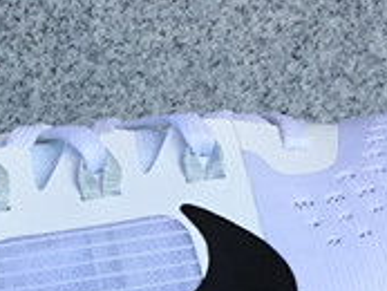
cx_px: 9
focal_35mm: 161
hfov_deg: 12.1
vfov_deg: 9.2
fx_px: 1801
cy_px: 288
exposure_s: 1/390
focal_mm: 3.3
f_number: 2.4
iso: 25
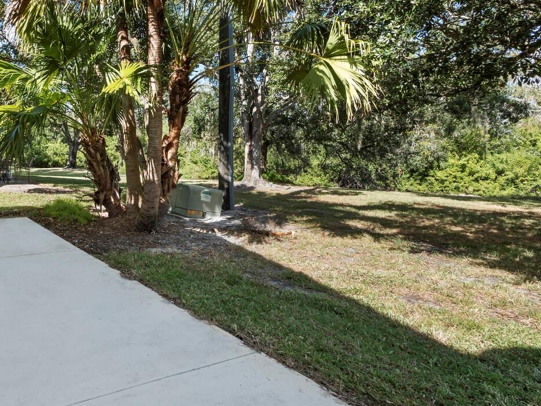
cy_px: 153
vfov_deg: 56.2
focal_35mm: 24
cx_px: 115
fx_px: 375
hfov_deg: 65.7
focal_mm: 7
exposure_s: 1/125
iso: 250
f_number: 10
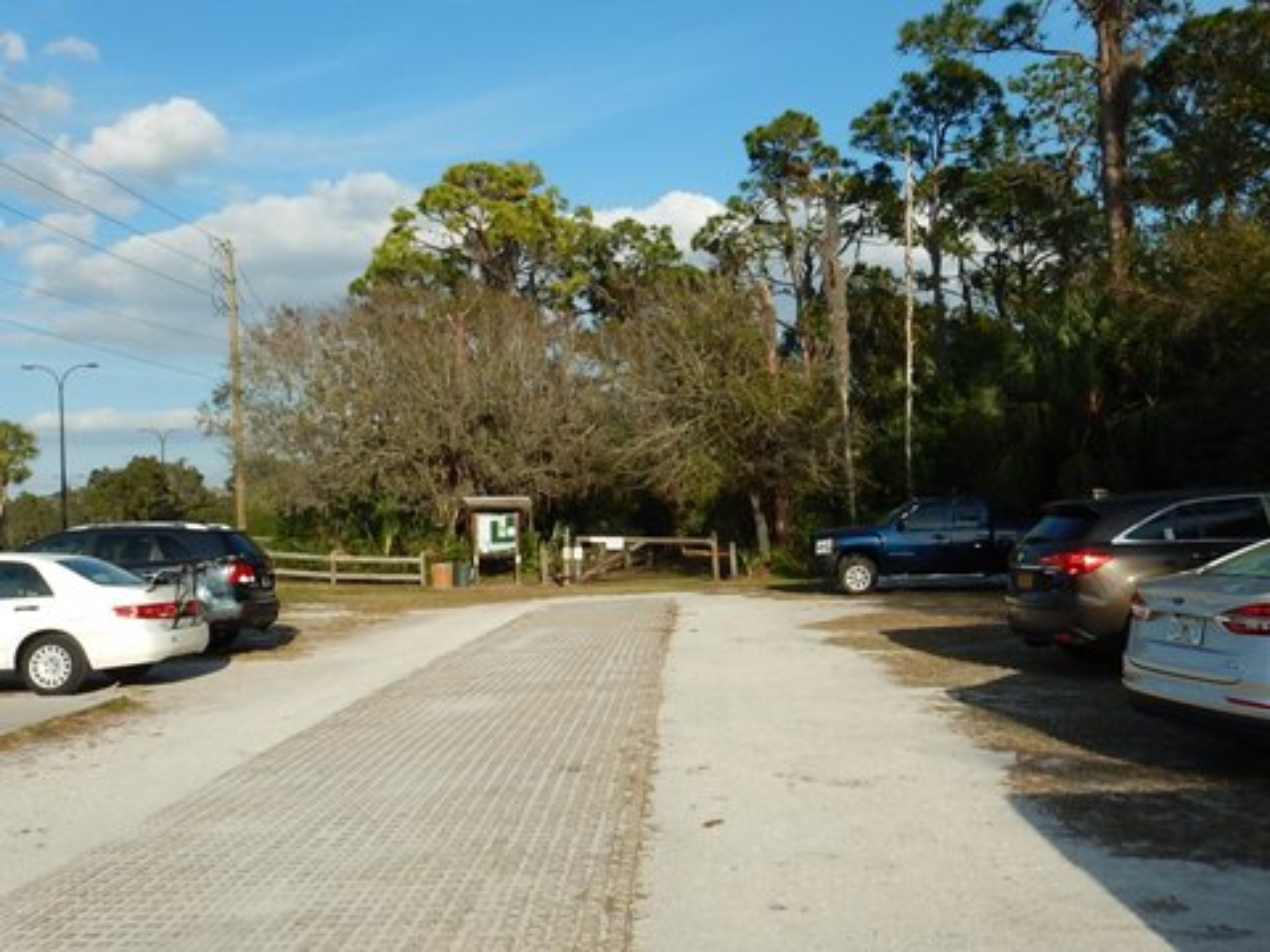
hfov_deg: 71.6
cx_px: 635
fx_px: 881
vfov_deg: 56.8
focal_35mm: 24
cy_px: 476
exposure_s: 1/1000
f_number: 4.1
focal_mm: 4.3
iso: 125
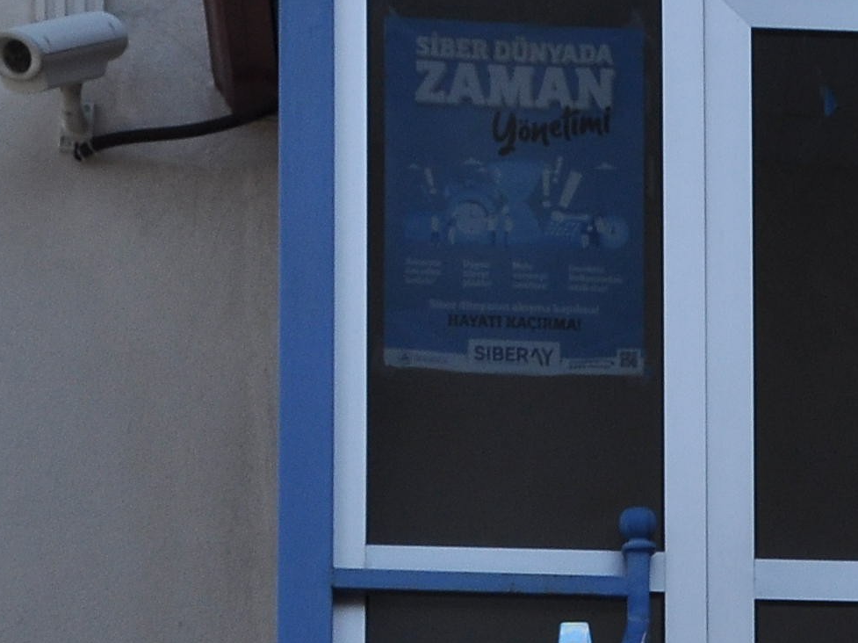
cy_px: 1130
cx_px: 1401
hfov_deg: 7.6
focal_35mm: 253
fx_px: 6269
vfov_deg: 5.8
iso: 250
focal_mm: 40
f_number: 10
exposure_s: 1/400
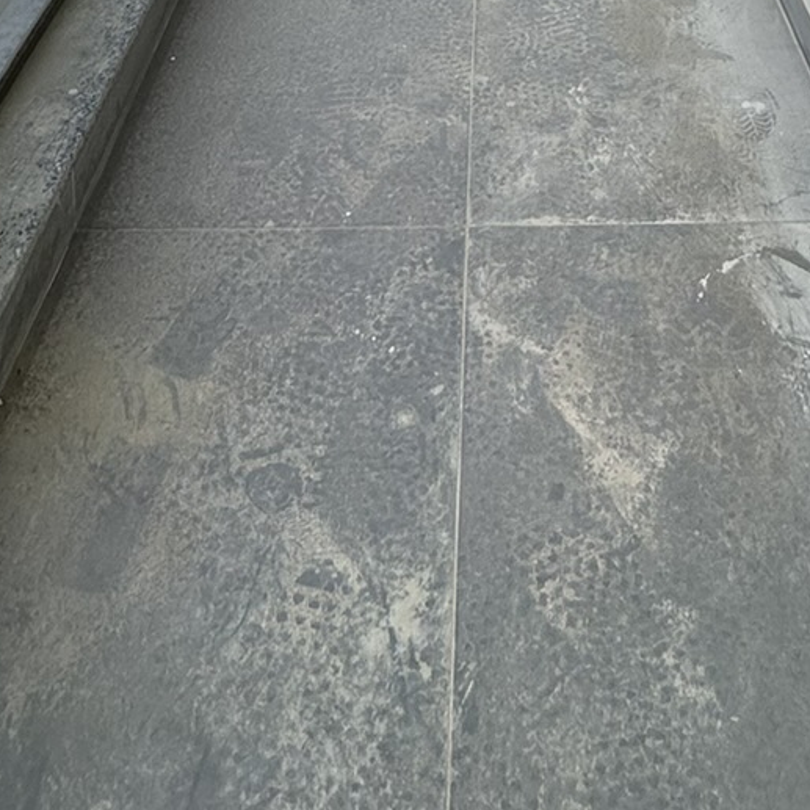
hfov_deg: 34.5
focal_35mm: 49
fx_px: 1297
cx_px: 515
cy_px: -694
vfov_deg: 21.1
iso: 40
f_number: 2.2
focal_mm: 2.22
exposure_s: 1/888
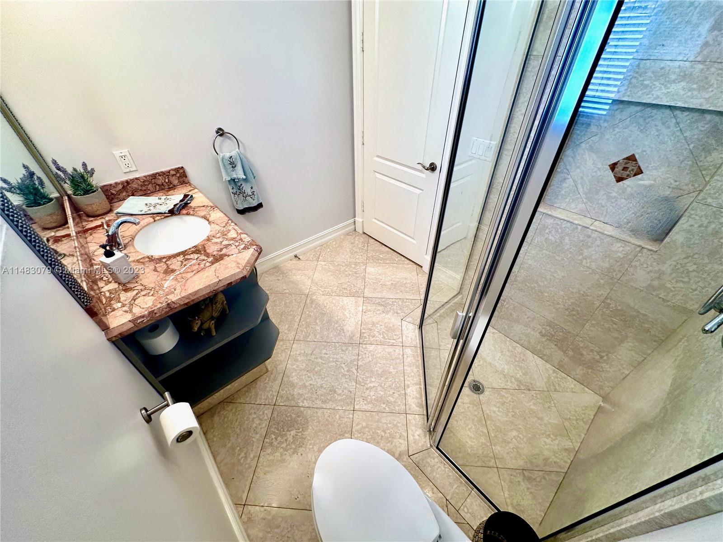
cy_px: 271
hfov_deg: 102.1
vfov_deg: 85.7
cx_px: 362
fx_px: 292
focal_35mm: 14
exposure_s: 1/60
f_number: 2.2
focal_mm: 2.22
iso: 160
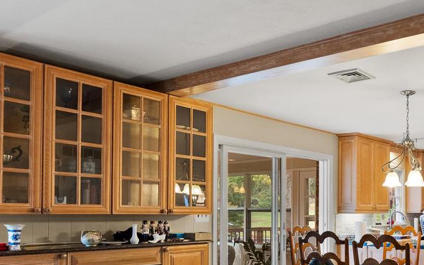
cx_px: 369
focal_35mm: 38
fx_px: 440
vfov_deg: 32.6
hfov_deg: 47.1
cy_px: 211
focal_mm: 17.5
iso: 1600
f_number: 4
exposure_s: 1/25
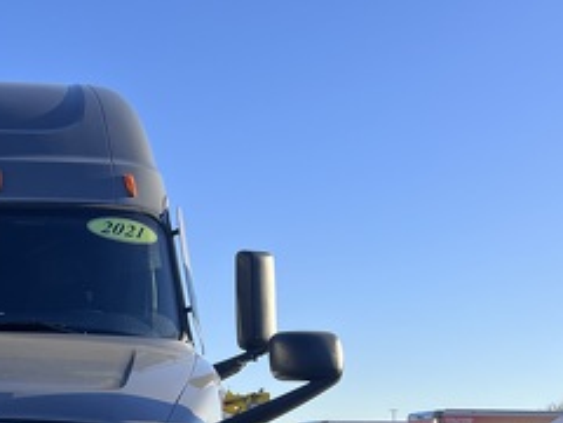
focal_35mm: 65
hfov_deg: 27.3
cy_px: 357
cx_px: -59
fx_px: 1057
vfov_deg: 22.2
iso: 50
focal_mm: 5.7
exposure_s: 1/2457
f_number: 1.5
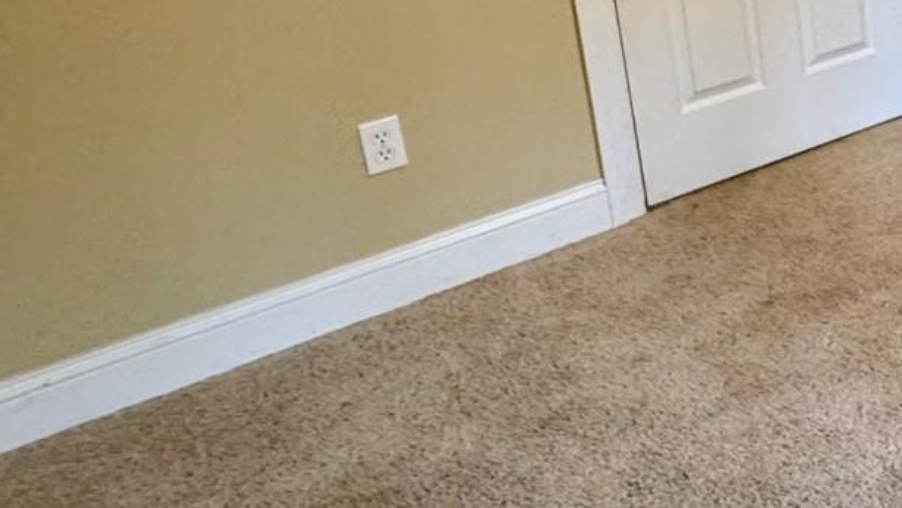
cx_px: 1303
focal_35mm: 51
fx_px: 1220
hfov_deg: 28.7
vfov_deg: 22.1
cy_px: -68
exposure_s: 1/60
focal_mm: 2.22
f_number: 2.2
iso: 500
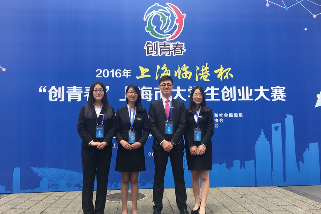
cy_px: 112
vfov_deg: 42.3
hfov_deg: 60.3
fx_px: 276
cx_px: 160
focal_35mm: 31
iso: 25
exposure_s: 1/845
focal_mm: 4.15
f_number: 2.2
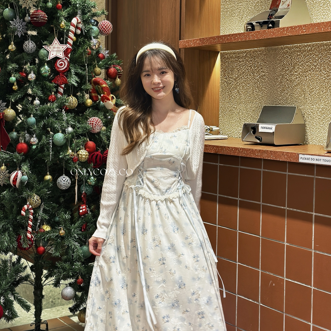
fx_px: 617
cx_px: 165
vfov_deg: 30.0
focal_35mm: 57
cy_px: 141
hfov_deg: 30.0
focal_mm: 6.86
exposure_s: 1/50
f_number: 1.78
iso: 100
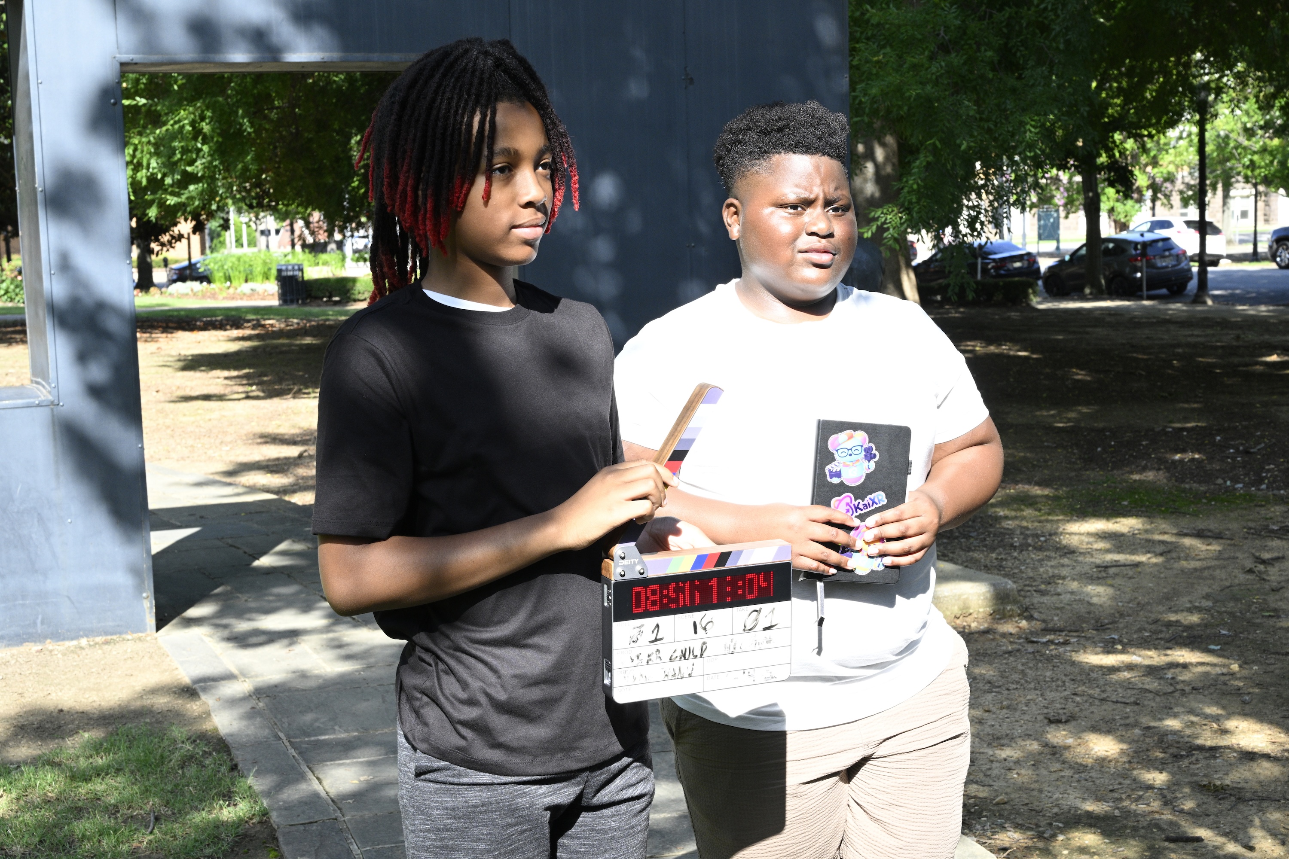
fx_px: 1898
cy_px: 430
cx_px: 644
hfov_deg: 37.5
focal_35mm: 53
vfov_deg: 25.5
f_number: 11
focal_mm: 53
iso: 1250
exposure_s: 1/320
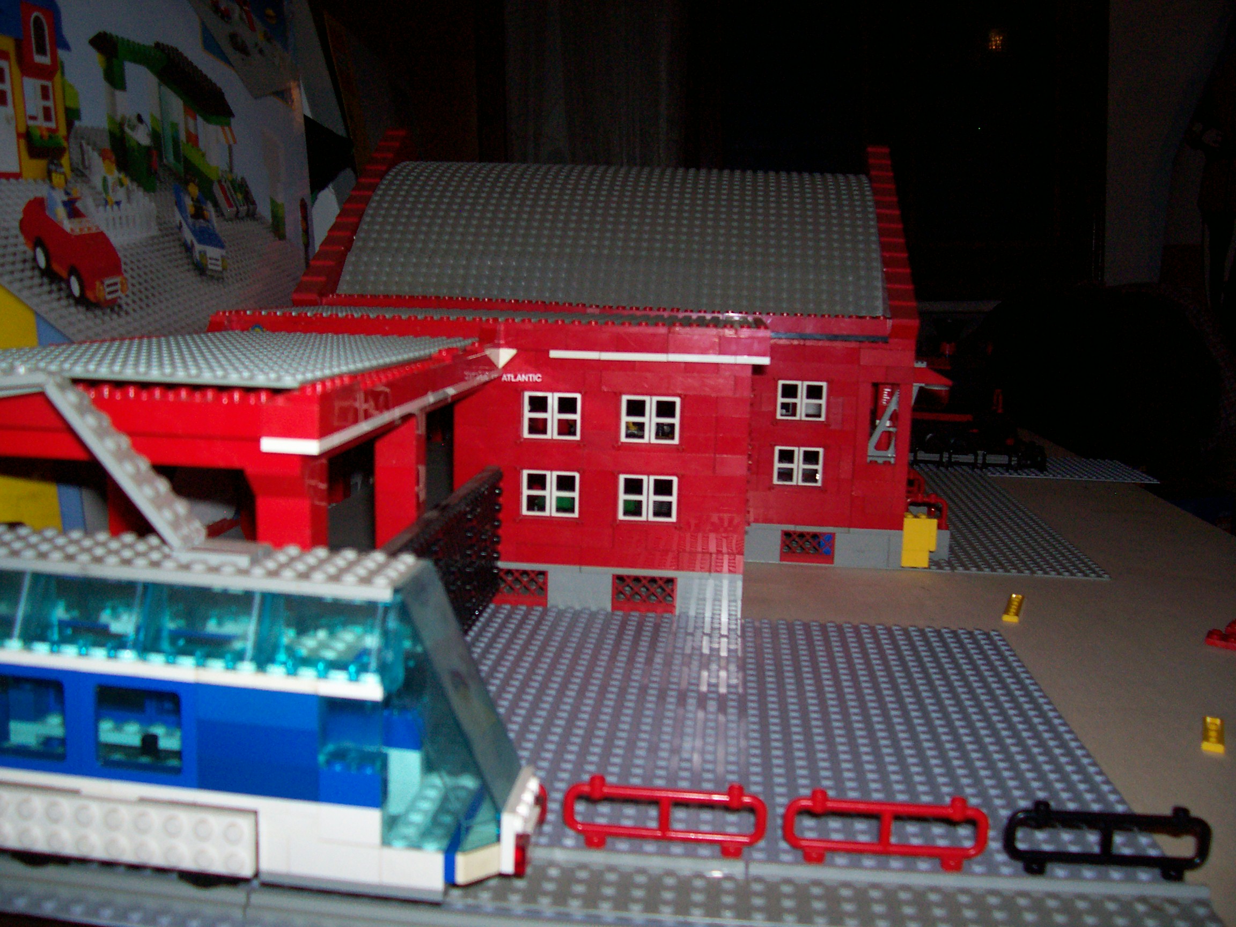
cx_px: 618
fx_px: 1214
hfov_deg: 54.0
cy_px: 464
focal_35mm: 34
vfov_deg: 41.8
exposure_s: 1/112
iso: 140
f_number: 2.7
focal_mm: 5.6
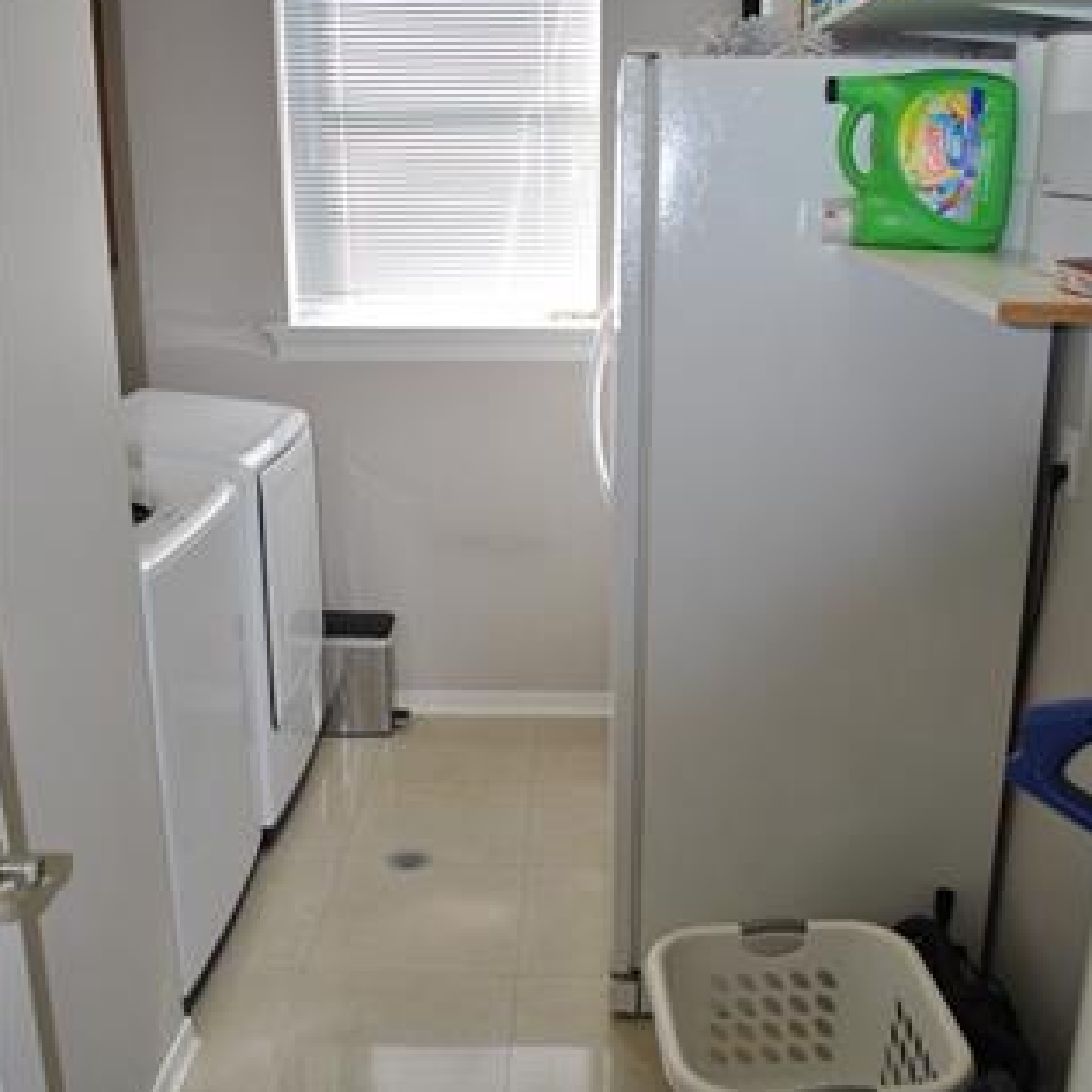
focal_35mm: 35
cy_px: 558
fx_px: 1249
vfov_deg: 47.2
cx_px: 544
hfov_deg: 47.2
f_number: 3.5
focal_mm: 18
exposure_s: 1/125
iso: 200
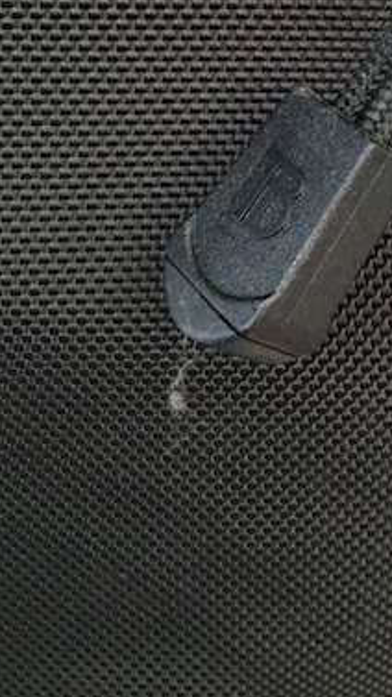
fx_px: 1238
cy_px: 30
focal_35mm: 67
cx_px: 436
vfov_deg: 29.7
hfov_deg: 17.4
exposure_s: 1/24
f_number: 2.2
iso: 200
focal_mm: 4.15
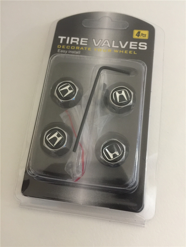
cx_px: 93
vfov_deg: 61.6
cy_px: 124
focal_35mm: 29
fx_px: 208
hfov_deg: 48.2
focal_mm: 4.15
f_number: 2.2
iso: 125
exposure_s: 1/8
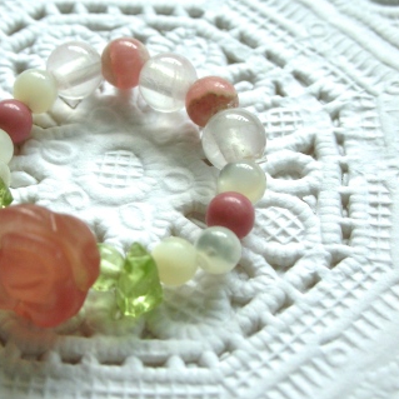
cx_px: 89
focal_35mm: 101
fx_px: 1317
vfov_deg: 17.2
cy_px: 188
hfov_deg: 17.1
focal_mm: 12.2
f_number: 4.4
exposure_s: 1/147
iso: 50
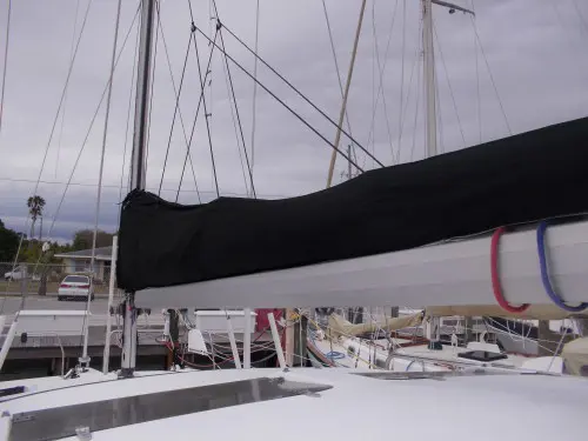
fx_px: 493
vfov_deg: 48.2
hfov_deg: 61.7
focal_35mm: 29
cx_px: 294
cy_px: 220
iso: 80
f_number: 3.3
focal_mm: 4.1
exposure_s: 1/1000
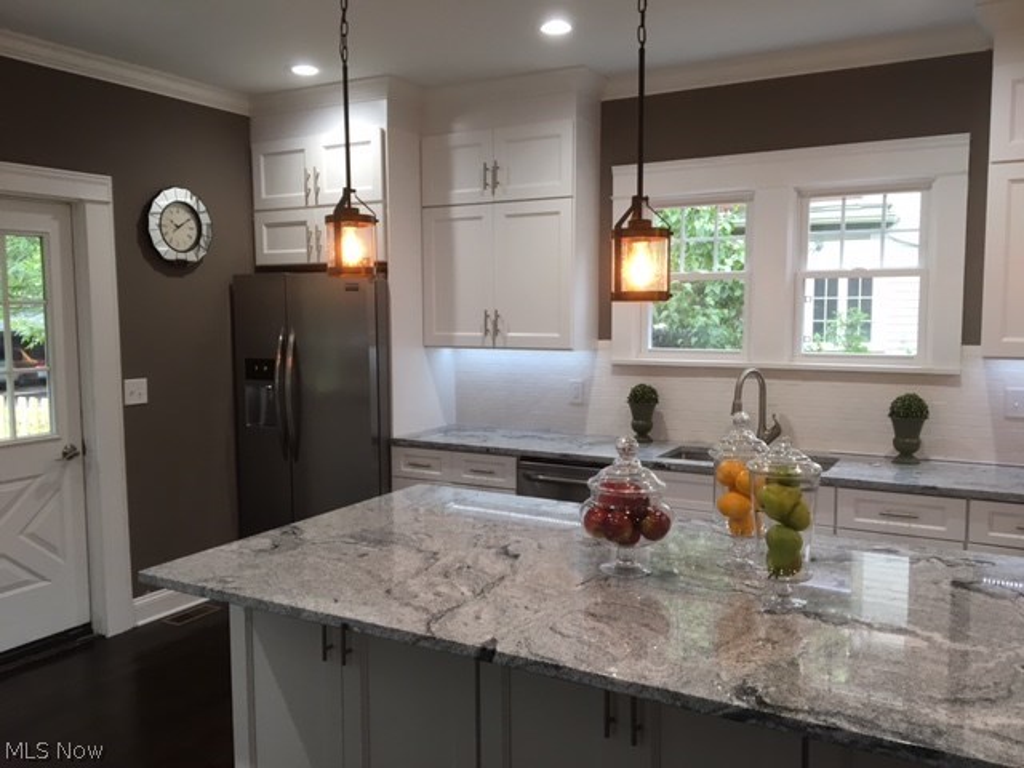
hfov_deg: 61.7
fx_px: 858
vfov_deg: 48.2
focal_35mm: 29
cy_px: 384
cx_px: 512
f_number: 2.2
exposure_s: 1/30
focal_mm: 4.15
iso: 50
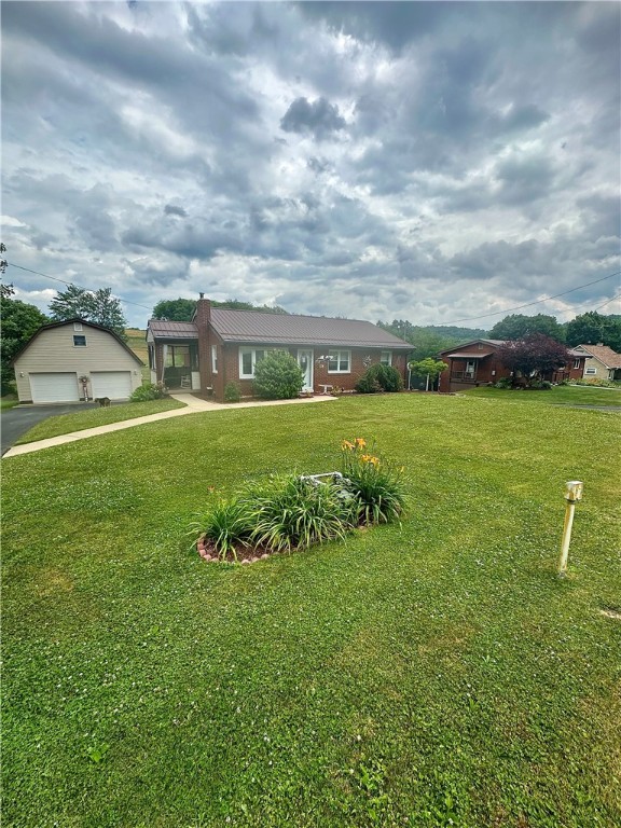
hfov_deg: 85.7
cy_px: 414
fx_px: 335
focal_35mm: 14
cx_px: 310
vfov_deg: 102.1
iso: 40
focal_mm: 2.22
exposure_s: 1/1887
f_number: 2.2
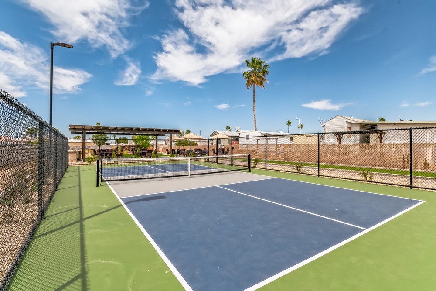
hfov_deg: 93.3
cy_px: 146
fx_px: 206
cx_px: 218
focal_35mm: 17
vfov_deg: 70.5
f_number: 8
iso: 500
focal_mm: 17
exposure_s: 1/2000
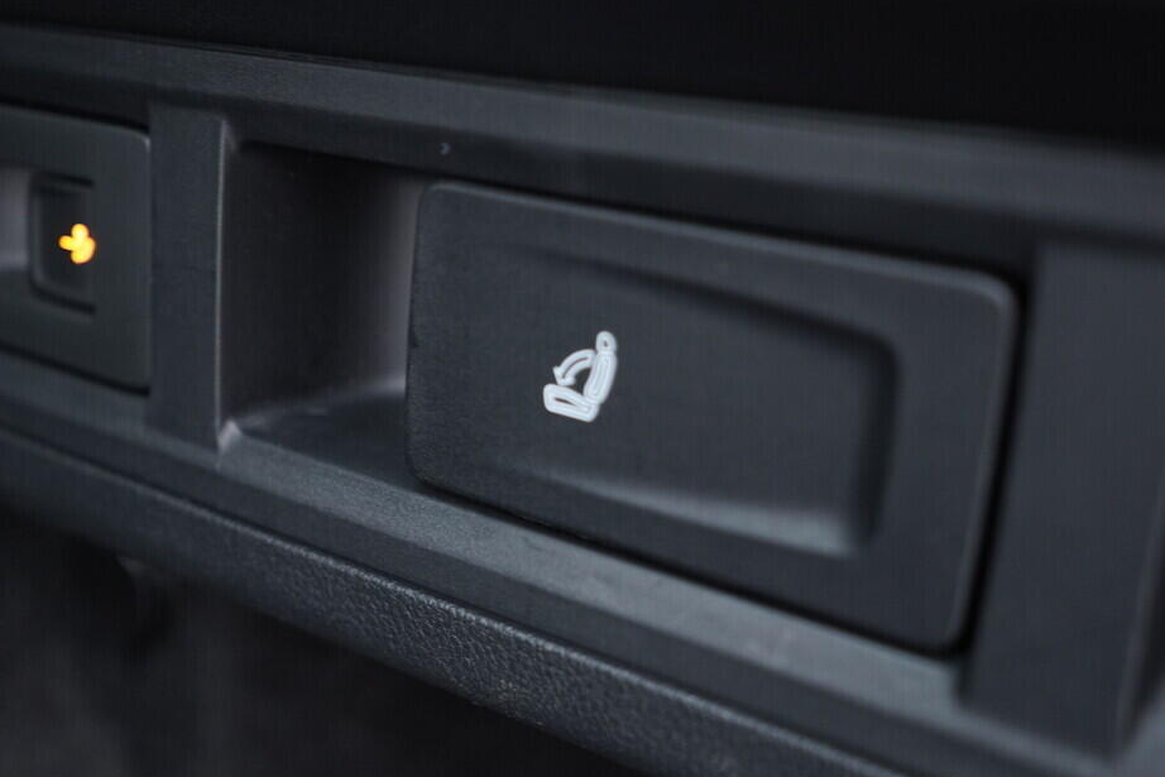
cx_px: 596
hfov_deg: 48.4
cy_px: 392
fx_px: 1295
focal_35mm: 40
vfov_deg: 33.4
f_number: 2.8
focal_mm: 24
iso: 640
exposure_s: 1/40
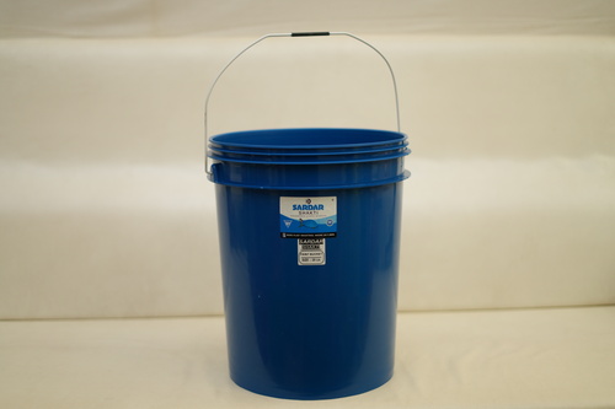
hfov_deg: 39.6
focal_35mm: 50
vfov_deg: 27.0
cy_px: 204
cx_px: 308
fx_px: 854
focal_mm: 50
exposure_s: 1/160
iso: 500
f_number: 1.8
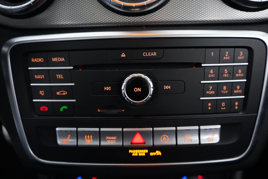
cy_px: 90
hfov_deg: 60.3
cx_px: 134
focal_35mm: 31
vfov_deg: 42.3
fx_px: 231
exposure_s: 1/80
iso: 12800
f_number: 3.5
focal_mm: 31
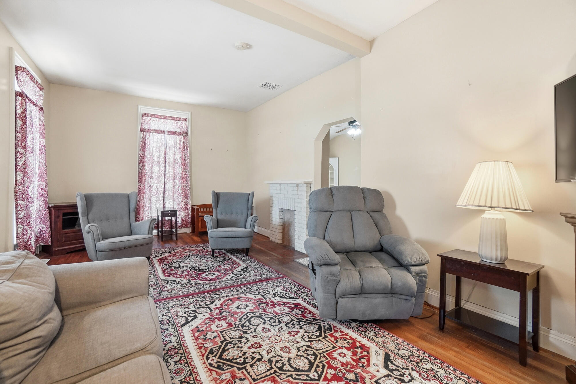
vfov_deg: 77.3
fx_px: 240
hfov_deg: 100.4
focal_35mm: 15
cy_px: 192
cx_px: 288
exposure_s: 1/250
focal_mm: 10
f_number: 4
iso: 100
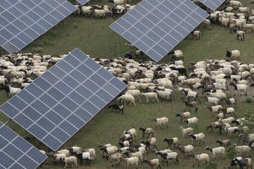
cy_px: -65
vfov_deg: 4.5
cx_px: 87
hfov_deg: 6.8
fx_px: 2129
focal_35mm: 302
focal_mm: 70
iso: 80
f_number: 2.8
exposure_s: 1/1600
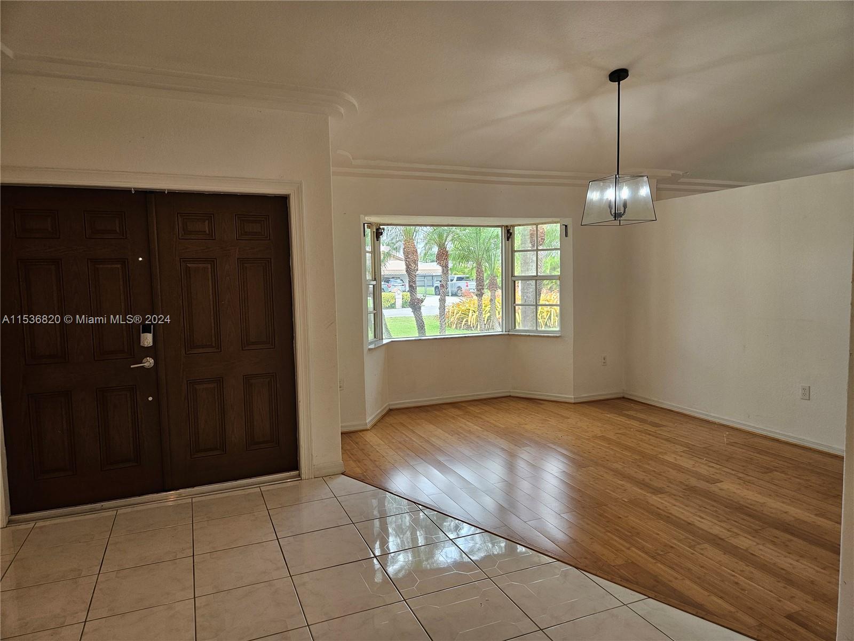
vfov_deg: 58.9
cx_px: 427
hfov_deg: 73.9
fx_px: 567
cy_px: 320
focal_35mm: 23
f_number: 1.8
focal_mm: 5.4
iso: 100
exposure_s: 1/120
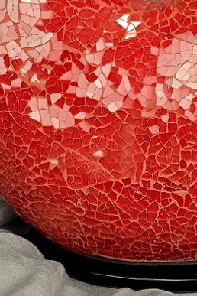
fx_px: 402
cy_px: 44
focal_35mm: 49
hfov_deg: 26.9
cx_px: 163
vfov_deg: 38.2
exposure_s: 1/100
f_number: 1.7
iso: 125
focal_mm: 6.3
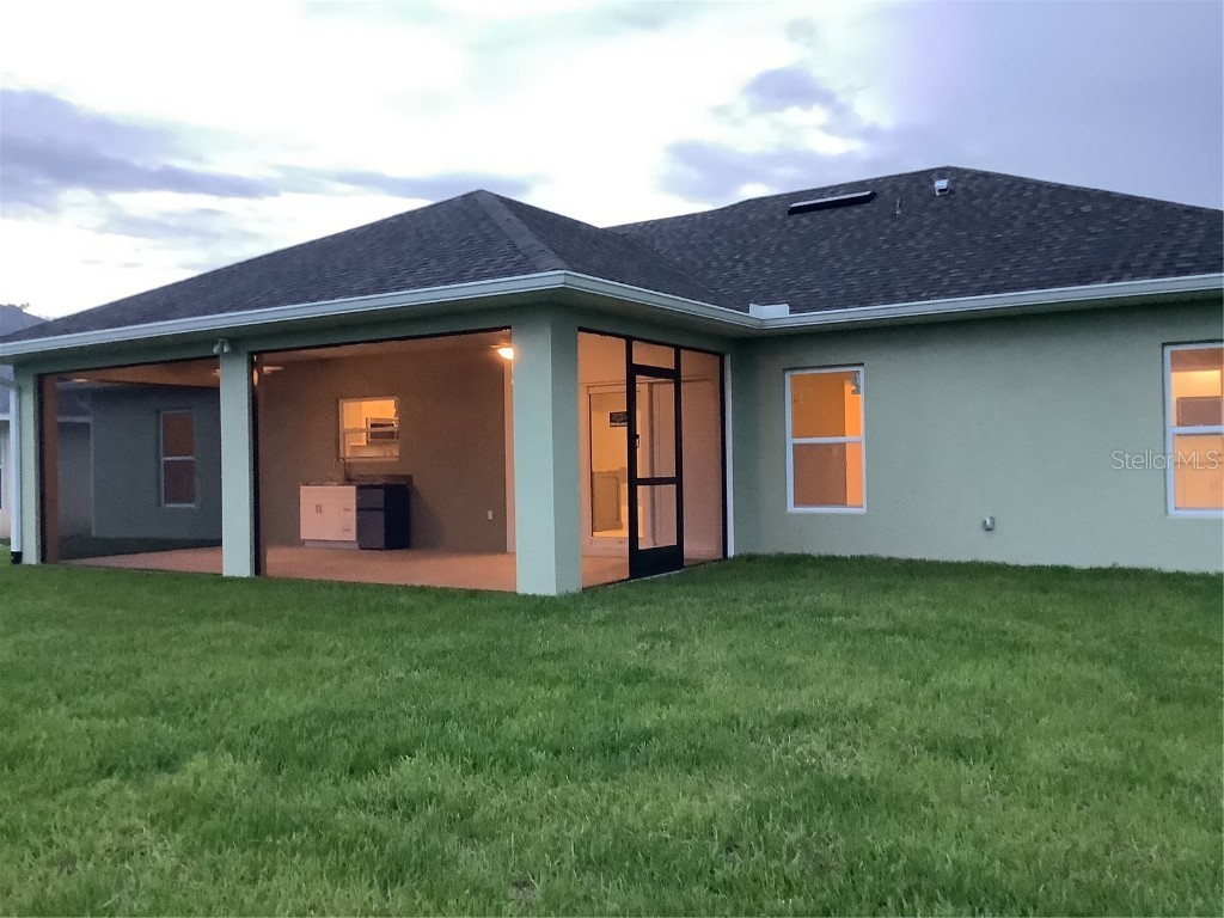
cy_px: 459
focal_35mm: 31
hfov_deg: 58.4
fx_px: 1096
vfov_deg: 45.4
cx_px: 612
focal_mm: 3.3
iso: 250
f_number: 2.4
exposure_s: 1/40
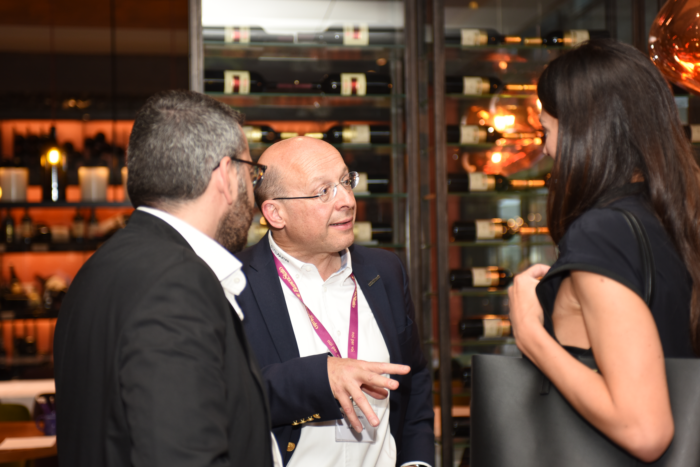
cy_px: 234
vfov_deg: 22.6
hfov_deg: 33.4
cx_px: 350
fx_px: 1167
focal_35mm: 60
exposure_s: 1/80
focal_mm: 60
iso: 500
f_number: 2.8
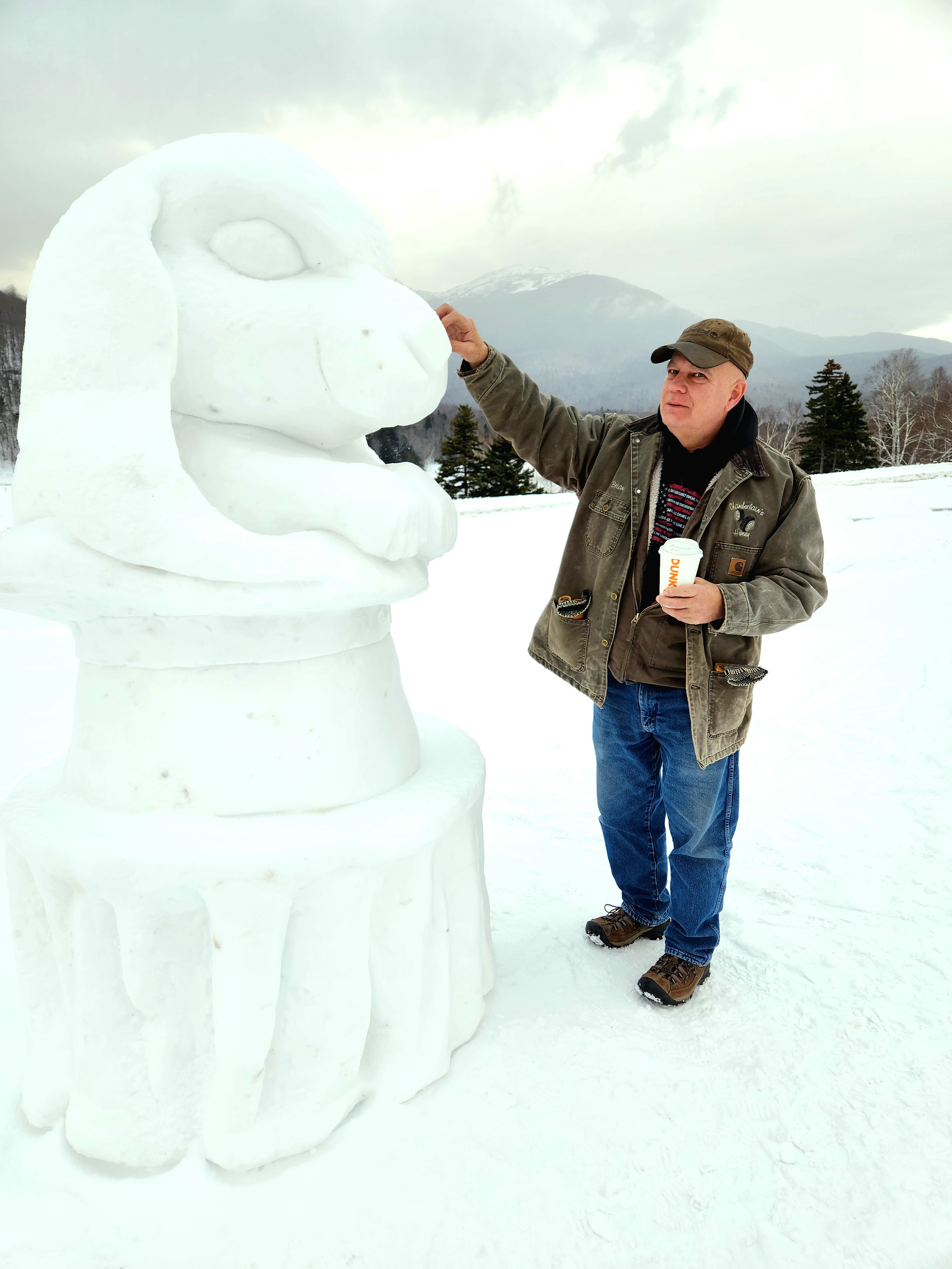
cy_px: 634
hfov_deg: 58.9
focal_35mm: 23
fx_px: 843
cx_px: 476
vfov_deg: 73.9
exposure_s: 1/182
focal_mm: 5.4
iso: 32
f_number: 1.8
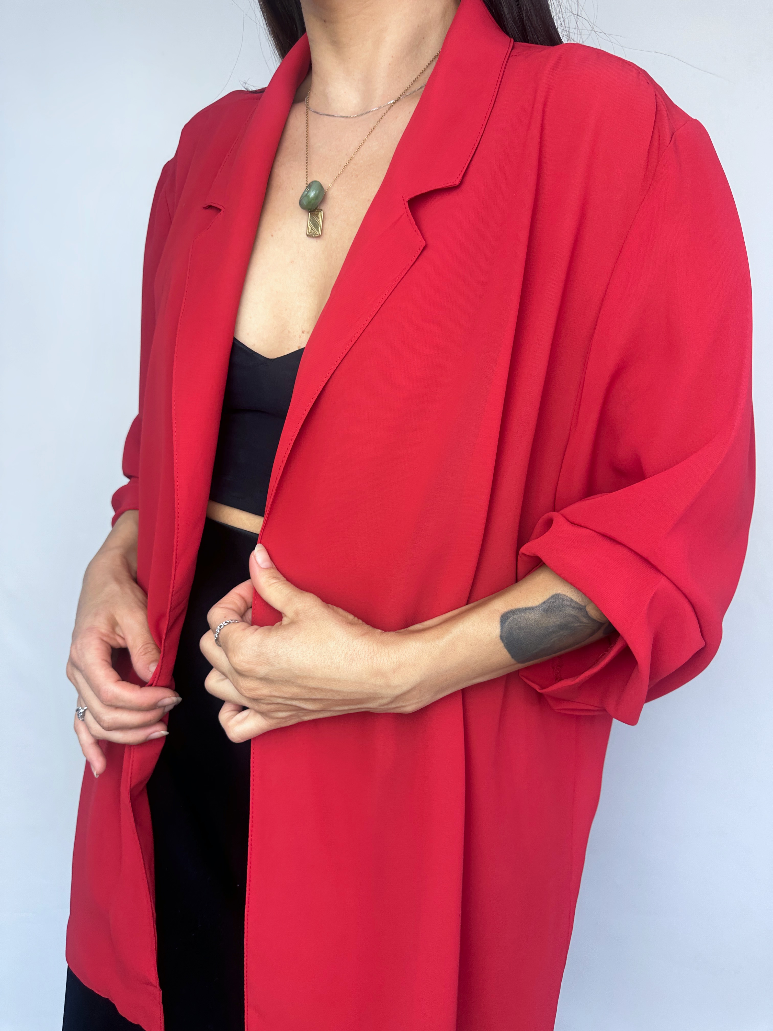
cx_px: 386
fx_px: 715
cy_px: 516
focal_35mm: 24
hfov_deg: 56.8
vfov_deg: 71.6
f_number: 1.78
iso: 50
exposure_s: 1/106
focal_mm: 6.86
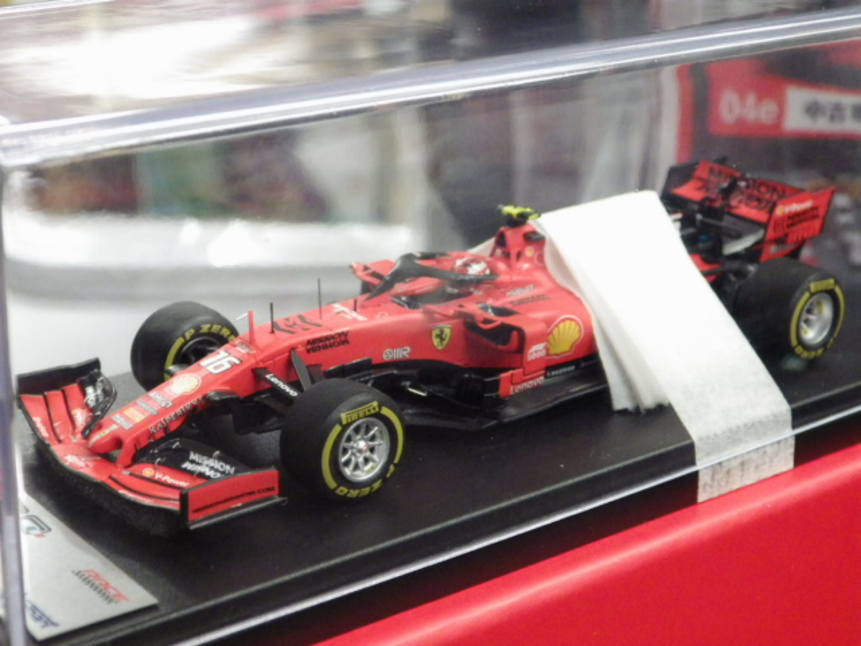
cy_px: 323
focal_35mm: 71
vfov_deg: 20.7
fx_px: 1766
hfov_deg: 27.4
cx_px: 430
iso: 800
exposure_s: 1/30
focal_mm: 12.8
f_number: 4.2
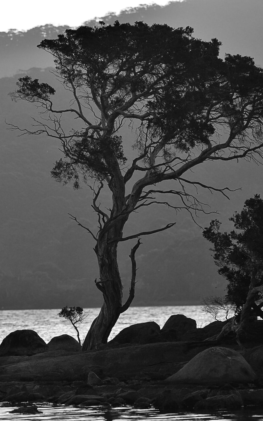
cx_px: 58
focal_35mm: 459
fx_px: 5265
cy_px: 211
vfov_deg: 4.6
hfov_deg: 2.9
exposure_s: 1/20
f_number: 5.6
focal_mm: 300
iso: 200
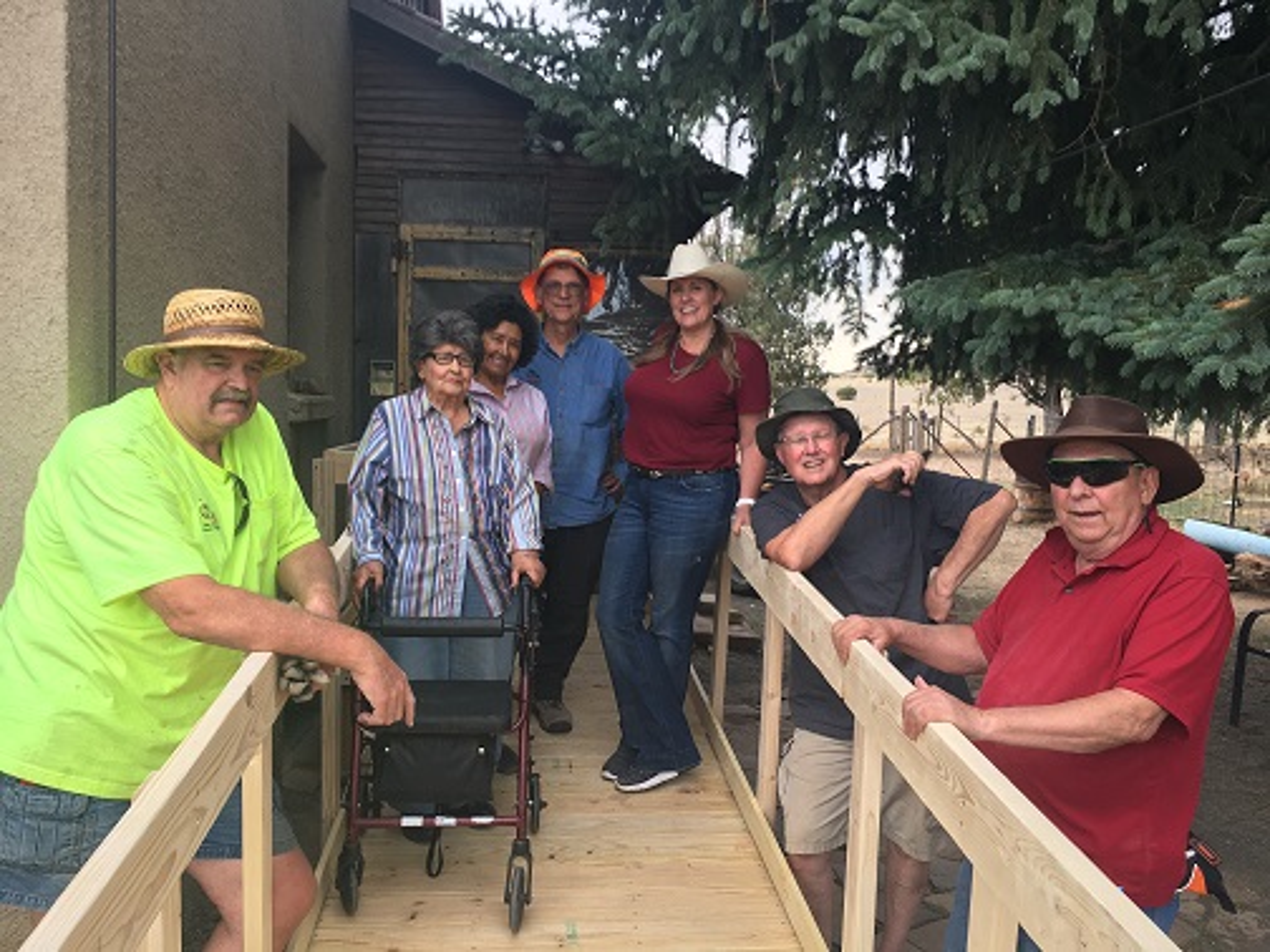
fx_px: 1064
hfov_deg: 61.7
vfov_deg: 48.2
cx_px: 635
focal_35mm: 29
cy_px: 476
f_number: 2.2
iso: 25
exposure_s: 1/60
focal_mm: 4.15
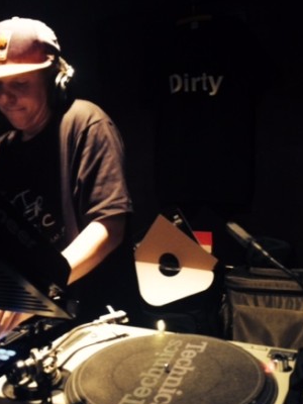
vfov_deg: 42.9
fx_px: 514
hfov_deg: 32.6
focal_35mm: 44
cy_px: 181
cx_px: 100
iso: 400
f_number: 2.2
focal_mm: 4.12
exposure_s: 1/15
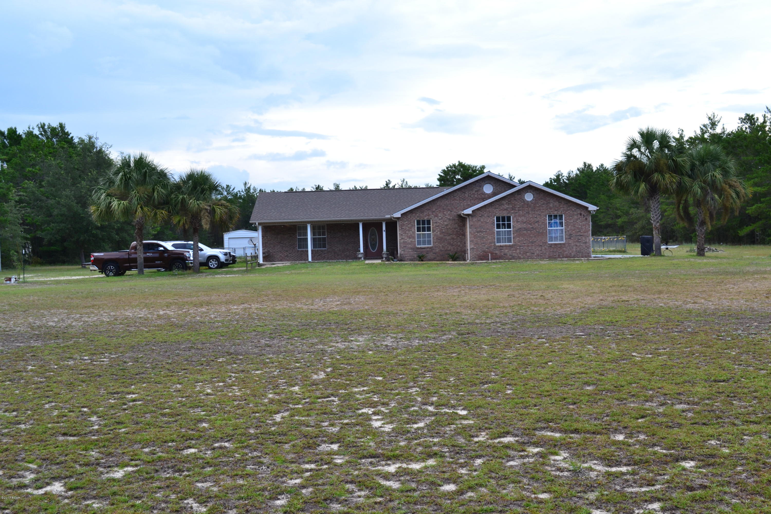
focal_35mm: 44
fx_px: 932
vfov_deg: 30.8
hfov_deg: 45.0
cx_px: 386
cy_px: 257
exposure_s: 1/160
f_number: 9
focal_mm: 29
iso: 400
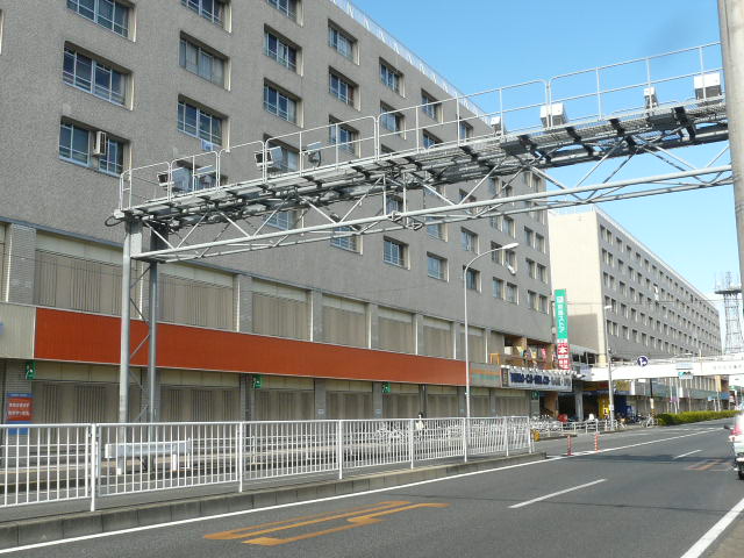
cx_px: 372
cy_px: 279
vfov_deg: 38.7
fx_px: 795
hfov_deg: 50.1
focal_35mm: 37
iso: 100
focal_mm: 4.6
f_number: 5.6
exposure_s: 1/200
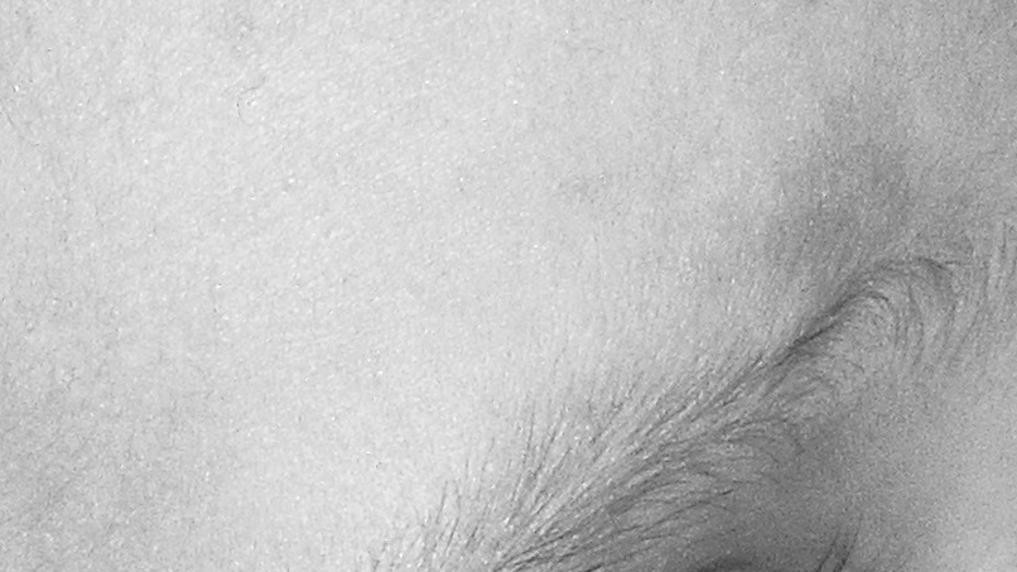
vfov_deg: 2.3
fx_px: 13966
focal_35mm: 518
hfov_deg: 4.2
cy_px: 1241
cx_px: 854
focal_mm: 18.9
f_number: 5.8
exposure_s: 1/60
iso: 200
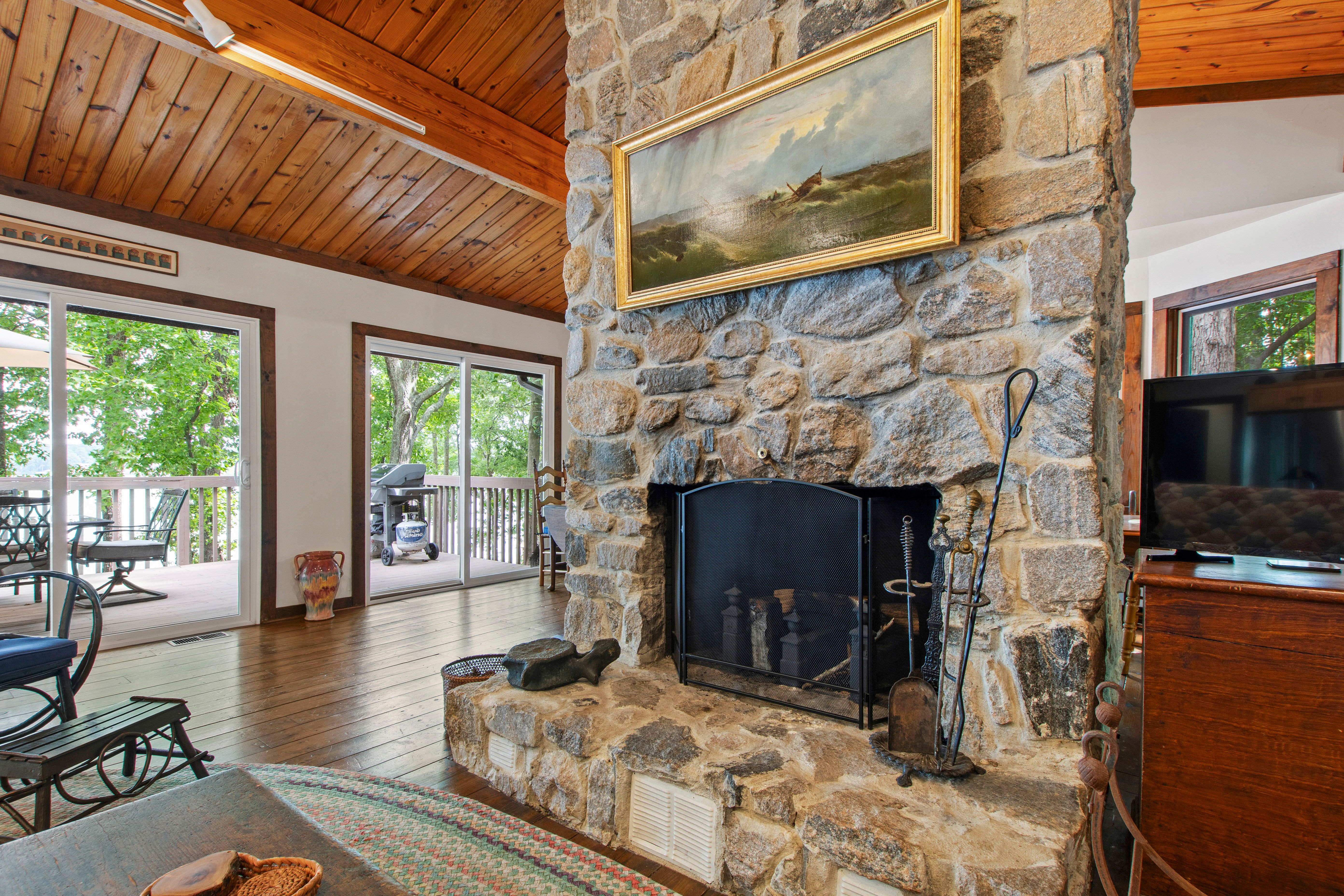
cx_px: 672
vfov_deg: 77.3
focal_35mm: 15
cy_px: 448
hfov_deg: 100.4
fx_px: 560
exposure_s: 1
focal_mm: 10
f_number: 8
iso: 100
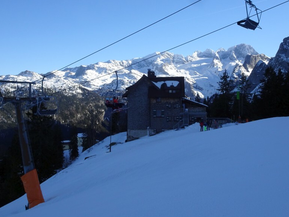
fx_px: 334
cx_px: 156
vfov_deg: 35.8
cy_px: 83
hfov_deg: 46.8
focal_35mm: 40
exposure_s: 1/640
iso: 80
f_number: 4
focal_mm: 5.09
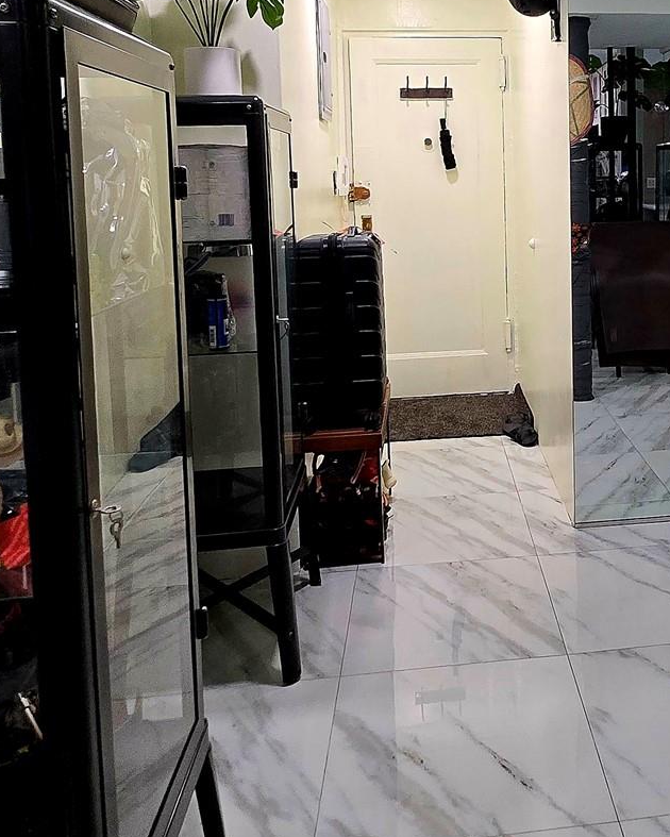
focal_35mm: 33
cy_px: 222
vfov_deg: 52.1
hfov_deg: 42.6
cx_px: 532
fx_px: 818
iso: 250
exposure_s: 1/60.2
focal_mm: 1.7
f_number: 2.2
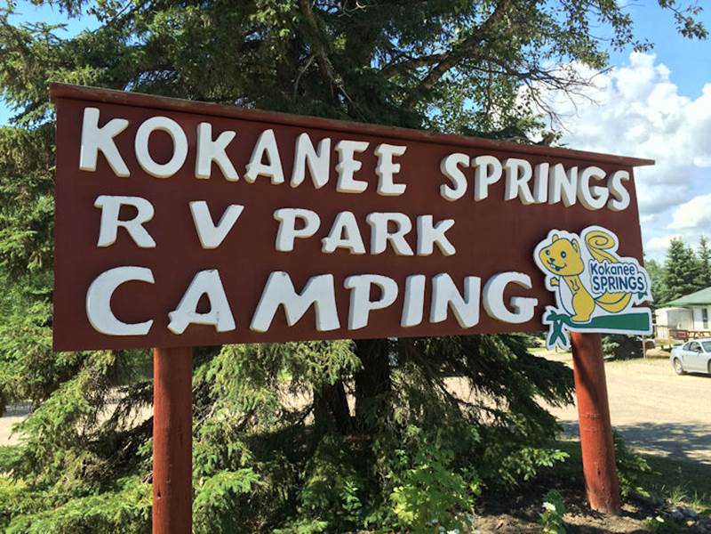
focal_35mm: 29
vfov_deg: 48.2
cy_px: 267
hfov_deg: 61.7
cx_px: 356
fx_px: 596
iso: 32
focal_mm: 4.15
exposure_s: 1/855
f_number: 2.2
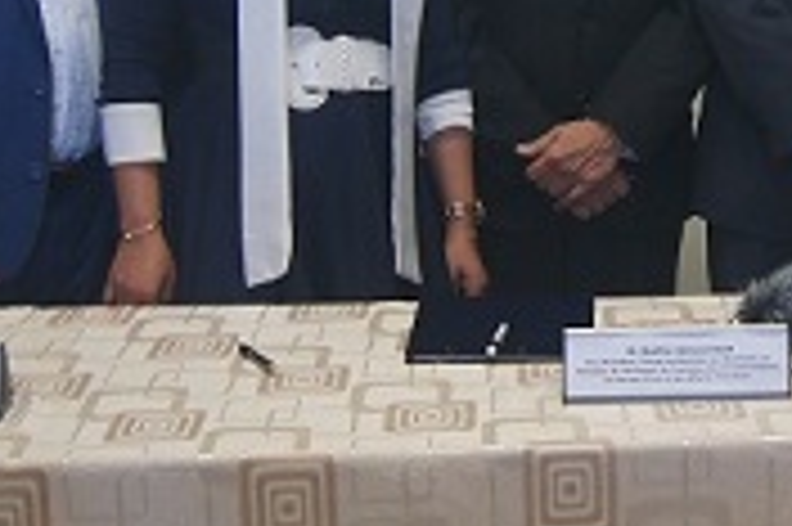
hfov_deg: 17.1
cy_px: 18
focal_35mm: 115
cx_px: 932
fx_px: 2528
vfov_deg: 11.8
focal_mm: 18
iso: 400
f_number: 3.5
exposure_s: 1/30
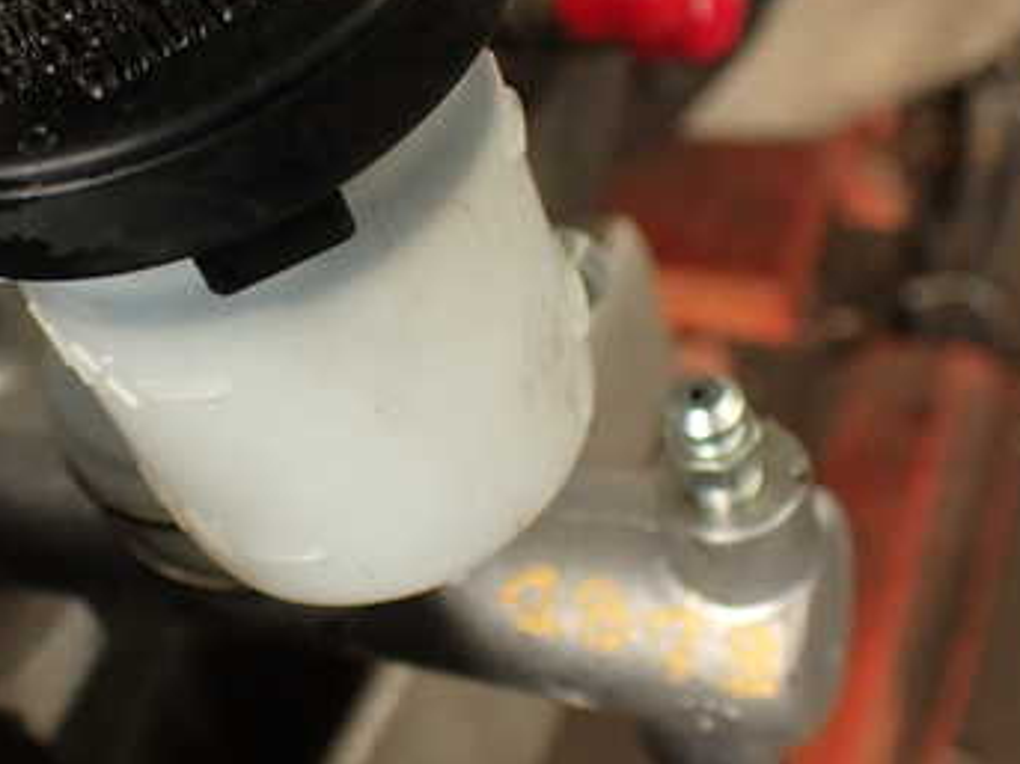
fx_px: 1650
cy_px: 297
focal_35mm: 56
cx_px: 291
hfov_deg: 33.8
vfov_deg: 26.0
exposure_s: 1/40
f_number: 2.4
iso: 200
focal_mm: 5.79
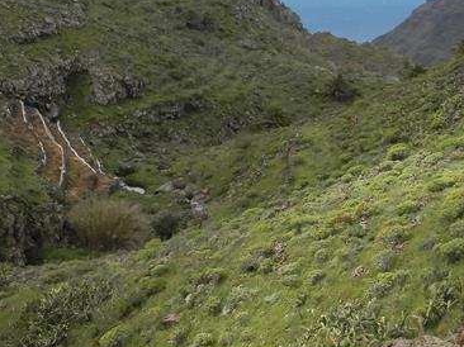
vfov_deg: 21.0
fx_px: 938
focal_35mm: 70
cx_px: 119
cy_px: 156
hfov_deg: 27.4
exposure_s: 1/1000
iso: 80
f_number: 3.1
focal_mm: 4.5
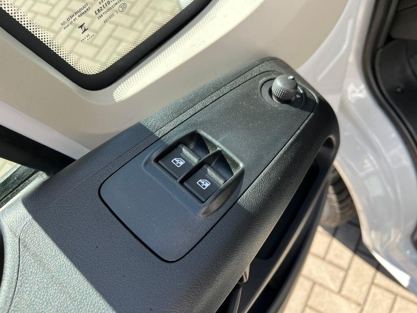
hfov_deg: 67.3
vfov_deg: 53.1
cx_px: 208
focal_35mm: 26
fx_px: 313
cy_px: 156
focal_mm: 5.1
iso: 50
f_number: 1.6
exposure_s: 1/481
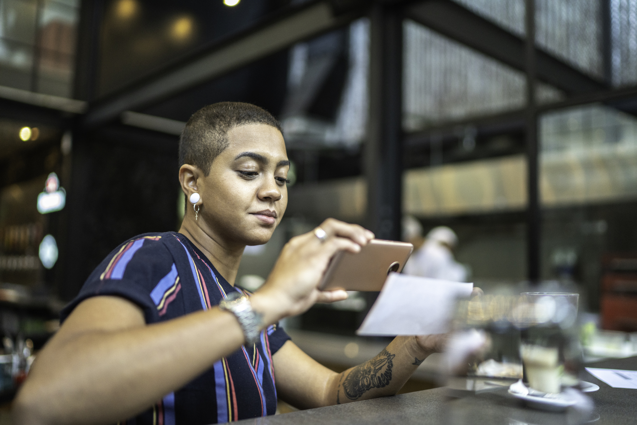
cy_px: 212
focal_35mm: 35
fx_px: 619
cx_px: 318
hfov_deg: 54.4
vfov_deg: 37.9
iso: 1250
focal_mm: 35
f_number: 1.4
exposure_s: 1/320
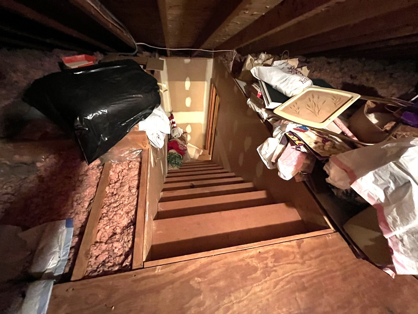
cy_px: 157
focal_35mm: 14
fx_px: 169
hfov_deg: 102.1
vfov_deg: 85.7
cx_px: 209
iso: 1600
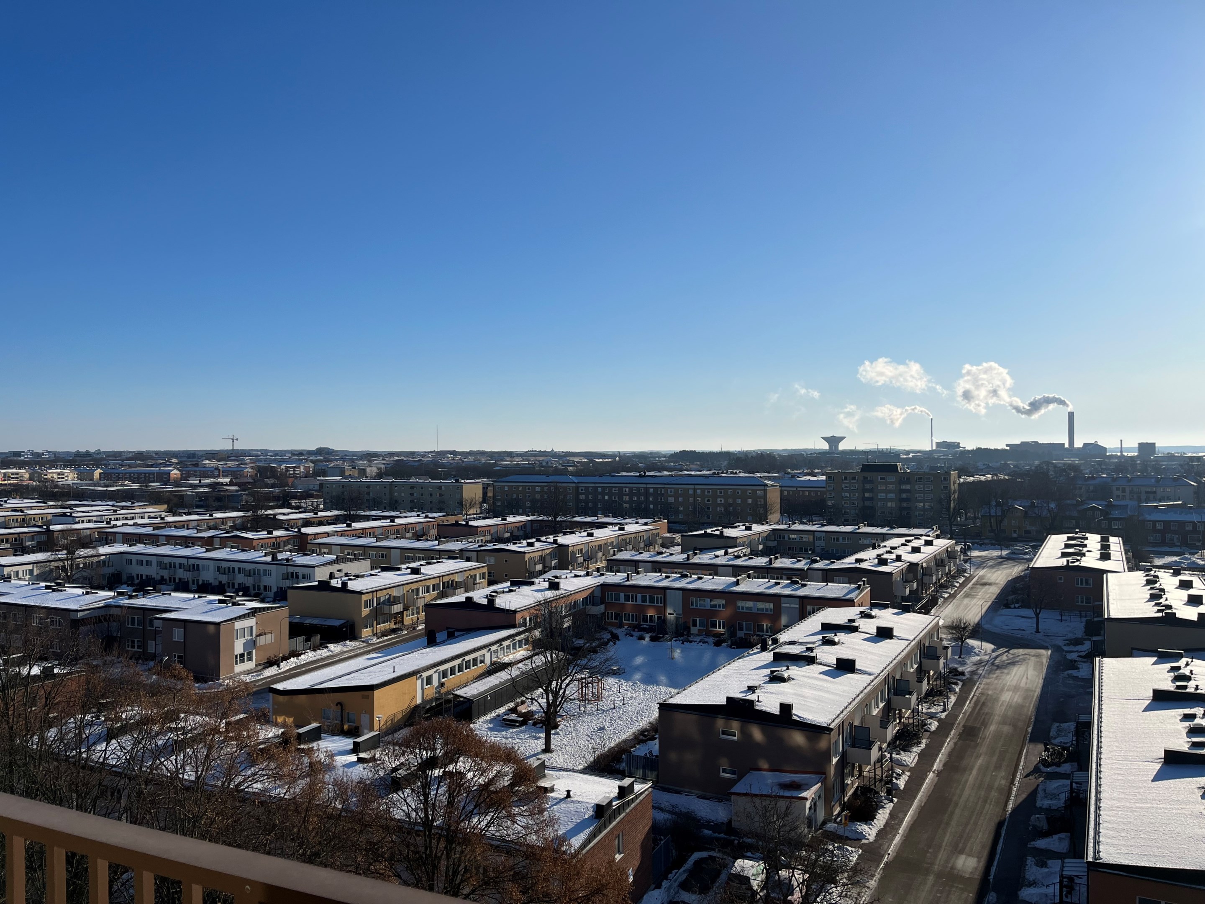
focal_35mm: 26
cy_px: 452
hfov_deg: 67.3
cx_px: 602
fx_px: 905
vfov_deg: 53.1
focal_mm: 5.1
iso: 50
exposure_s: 1/8403
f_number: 1.6
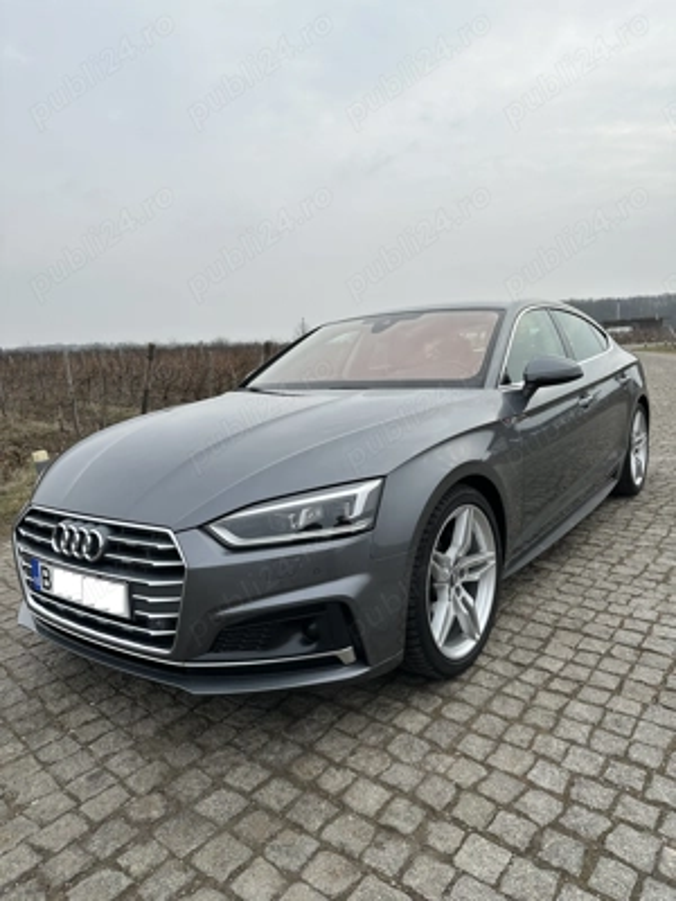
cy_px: 450
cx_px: 338
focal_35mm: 24
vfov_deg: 71.6
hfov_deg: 56.8
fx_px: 625
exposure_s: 1/3861
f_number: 1.78
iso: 80
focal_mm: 6.86
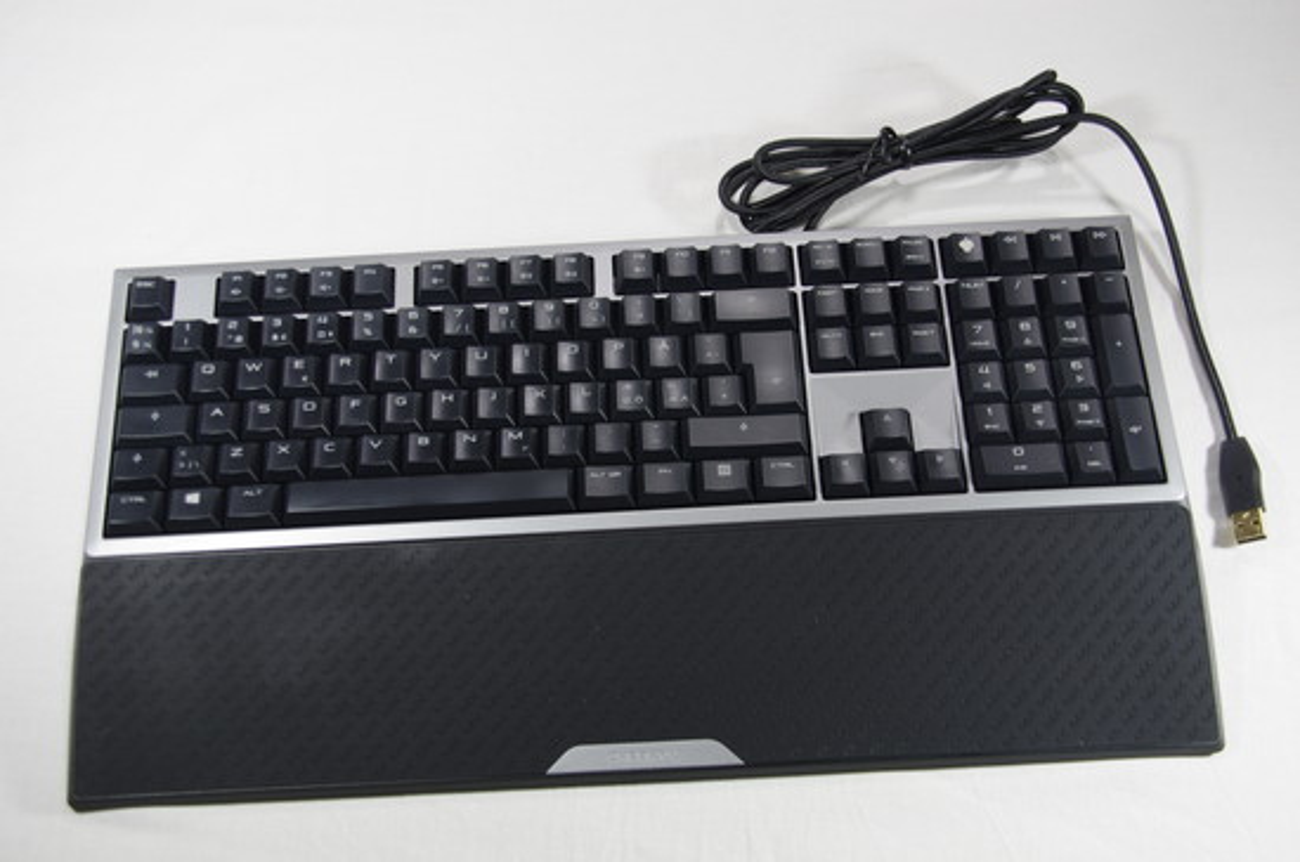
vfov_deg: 29.8
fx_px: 1623
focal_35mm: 45
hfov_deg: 43.7
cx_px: 650
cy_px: 431
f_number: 4.5
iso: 200
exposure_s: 1/30
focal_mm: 30
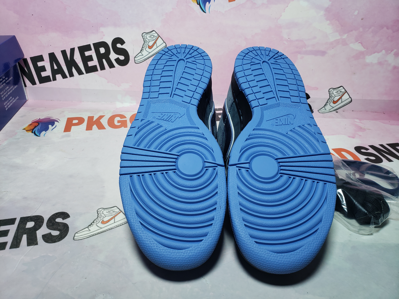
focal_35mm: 26
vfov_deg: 53.1
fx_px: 300
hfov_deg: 67.3
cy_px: 150
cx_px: 200
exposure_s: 1/193
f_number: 2.4
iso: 50
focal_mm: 4.3
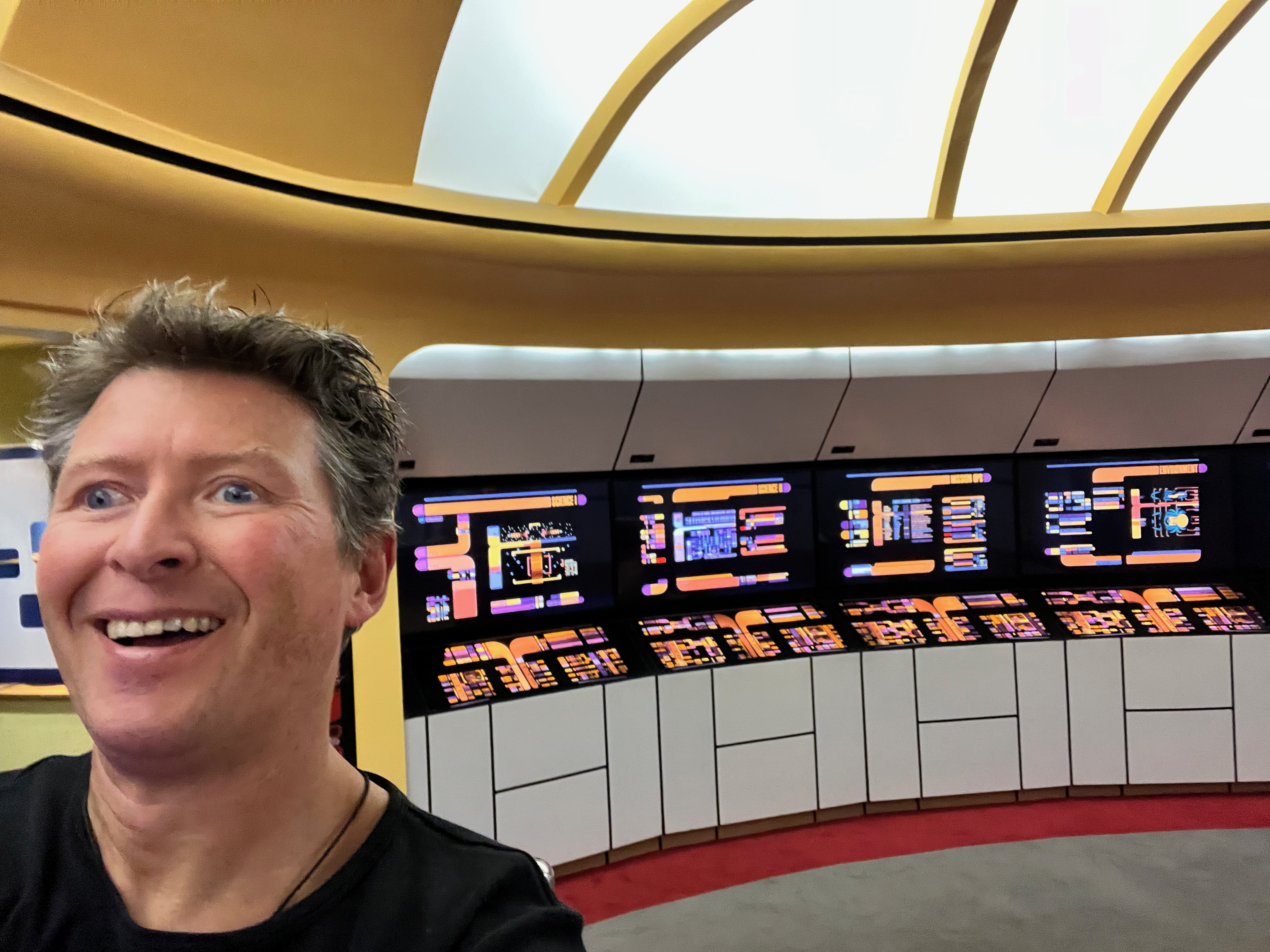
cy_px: 476
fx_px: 844
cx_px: 635
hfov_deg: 73.9
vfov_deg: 58.9
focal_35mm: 23
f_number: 2.2
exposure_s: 1/25
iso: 640
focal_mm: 2.71
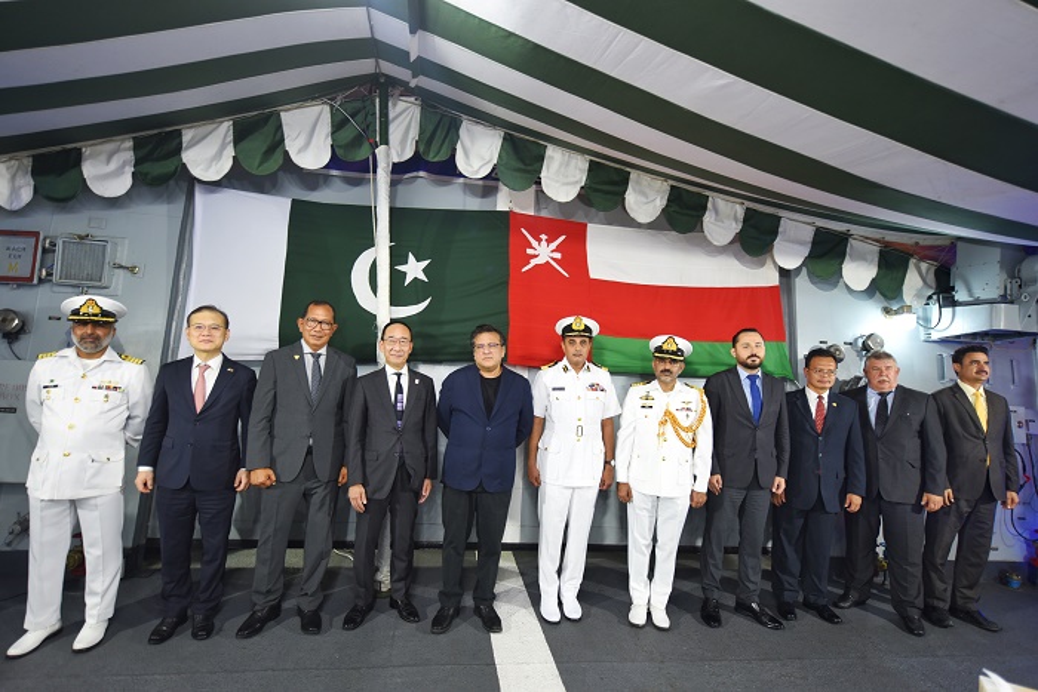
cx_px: 519
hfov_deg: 90.0
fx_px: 519
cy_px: 346
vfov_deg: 67.4
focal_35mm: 18
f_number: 2.8
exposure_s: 1/50
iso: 800
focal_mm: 18
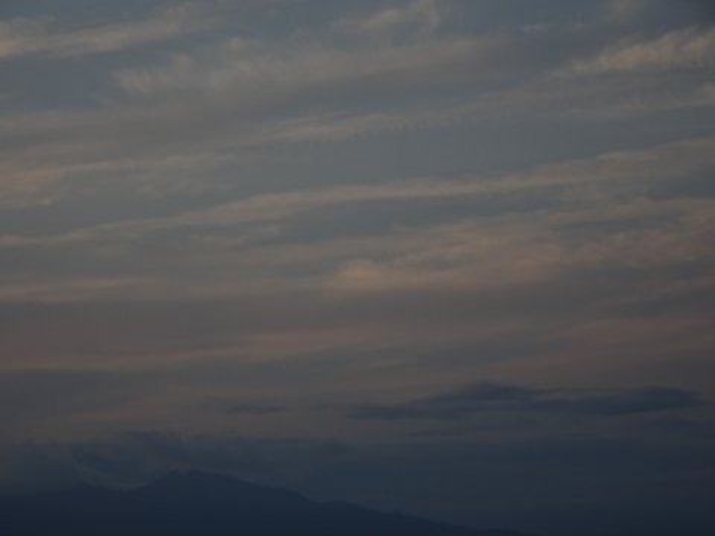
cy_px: 268
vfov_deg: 11.7
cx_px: 358
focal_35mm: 127
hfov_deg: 15.5
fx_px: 2623
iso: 80
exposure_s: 1/200
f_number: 5.6
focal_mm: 21.66
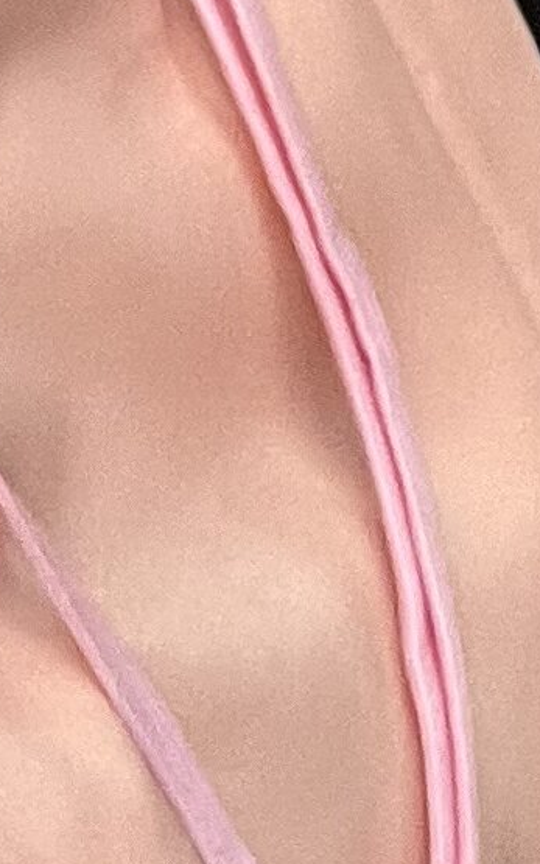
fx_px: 4167
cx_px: 1331
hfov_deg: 7.0
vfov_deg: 10.1
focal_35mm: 177
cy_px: -1320
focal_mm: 2.7
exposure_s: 1/60
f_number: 2.2
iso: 160
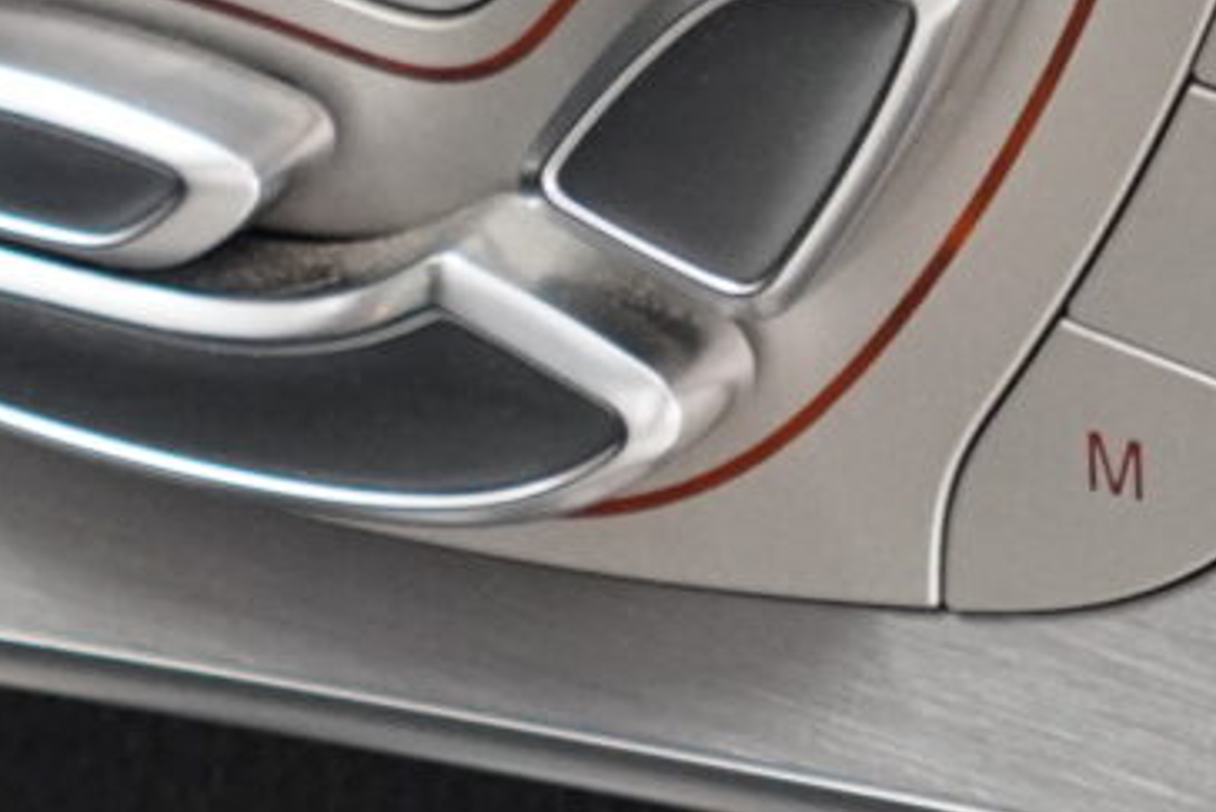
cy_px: 750
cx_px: 468
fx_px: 19615
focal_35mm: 581
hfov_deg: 3.6
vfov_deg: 2.4
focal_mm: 55
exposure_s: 1/30
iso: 1250
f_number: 4.5
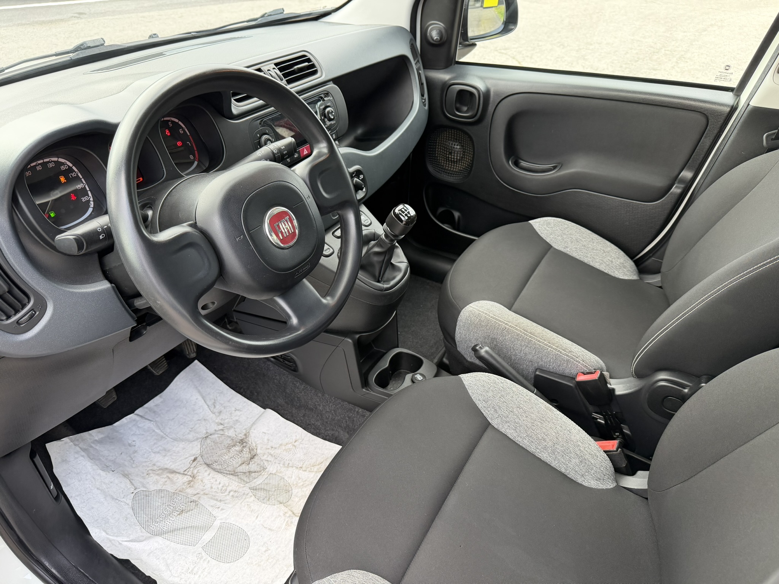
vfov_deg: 56.8
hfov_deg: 71.6
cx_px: 390
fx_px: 540
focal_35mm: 24
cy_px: 292
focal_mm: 6.76
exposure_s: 1/202
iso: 160
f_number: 1.78
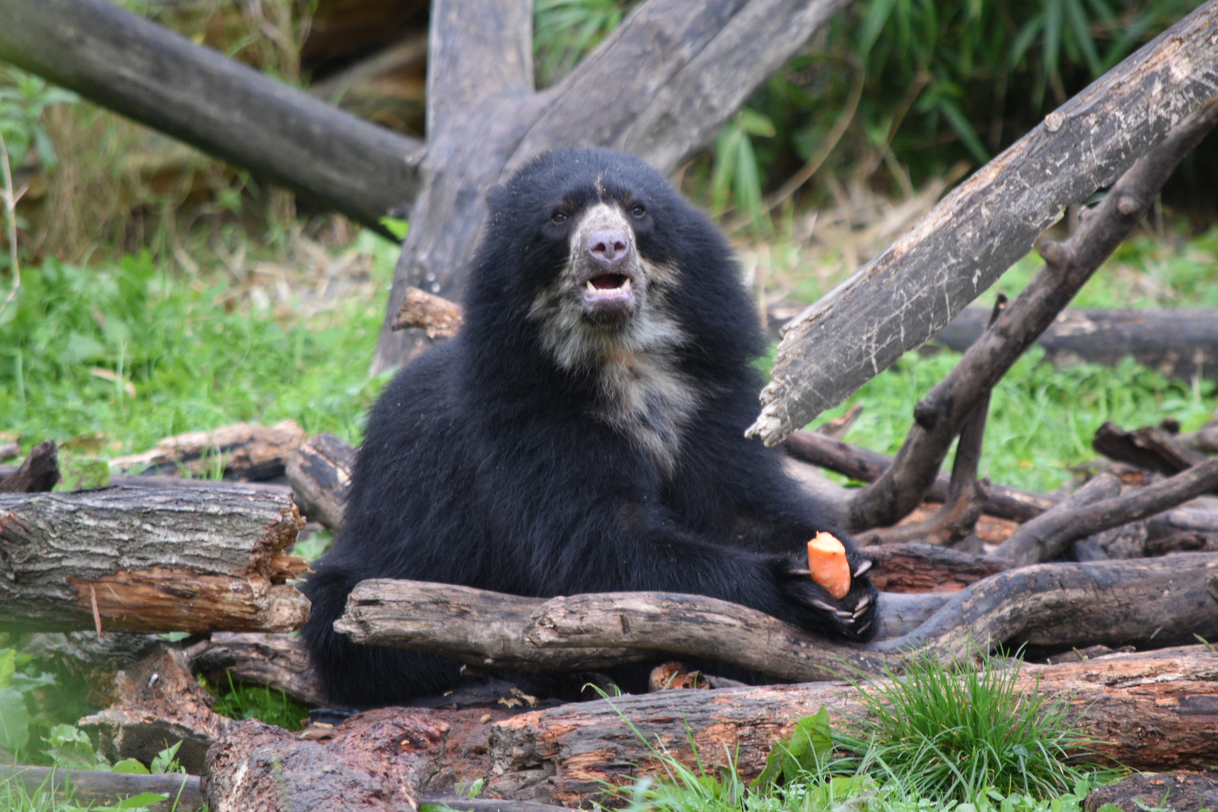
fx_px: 15224
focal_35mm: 450
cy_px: 406
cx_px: 609
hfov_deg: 4.6
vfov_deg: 3.1
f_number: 5.6
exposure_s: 1/125
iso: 900
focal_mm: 300
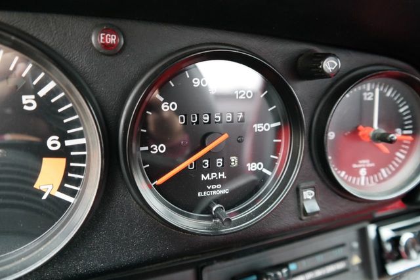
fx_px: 338
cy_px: 140
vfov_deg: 45.0
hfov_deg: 63.6
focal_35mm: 29
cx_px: 210
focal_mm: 19
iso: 800
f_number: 3.5
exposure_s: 1/40
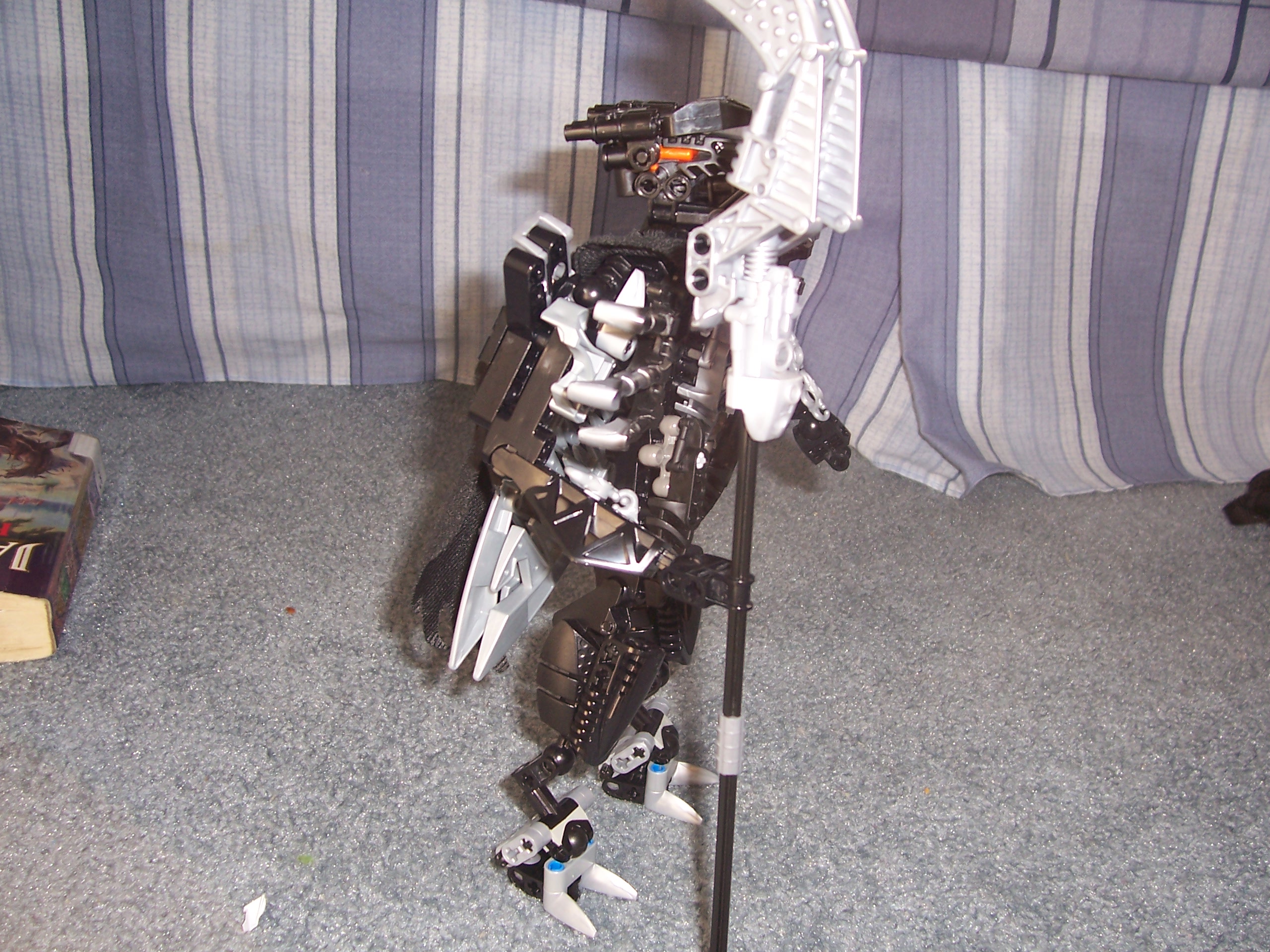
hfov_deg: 54.0
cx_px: 635
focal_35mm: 34
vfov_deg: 41.8
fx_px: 1247
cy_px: 476
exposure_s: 1/60
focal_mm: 5.6
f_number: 2.7
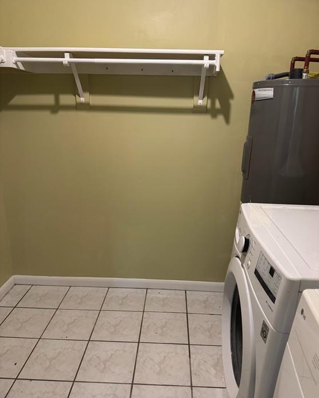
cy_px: 209
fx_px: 307
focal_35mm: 26
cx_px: 165
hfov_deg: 54.9
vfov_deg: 66.0
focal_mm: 6.76
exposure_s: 1/60
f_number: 1.78
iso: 500
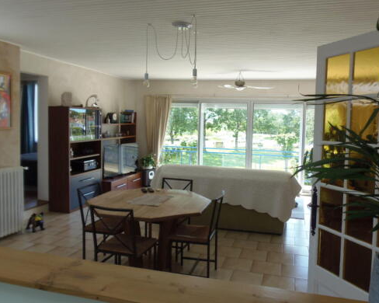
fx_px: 314
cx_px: 199
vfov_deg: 51.4
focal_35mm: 28
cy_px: 137
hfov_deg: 62.2
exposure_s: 1/80
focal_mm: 4.3
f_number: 2.9
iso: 64
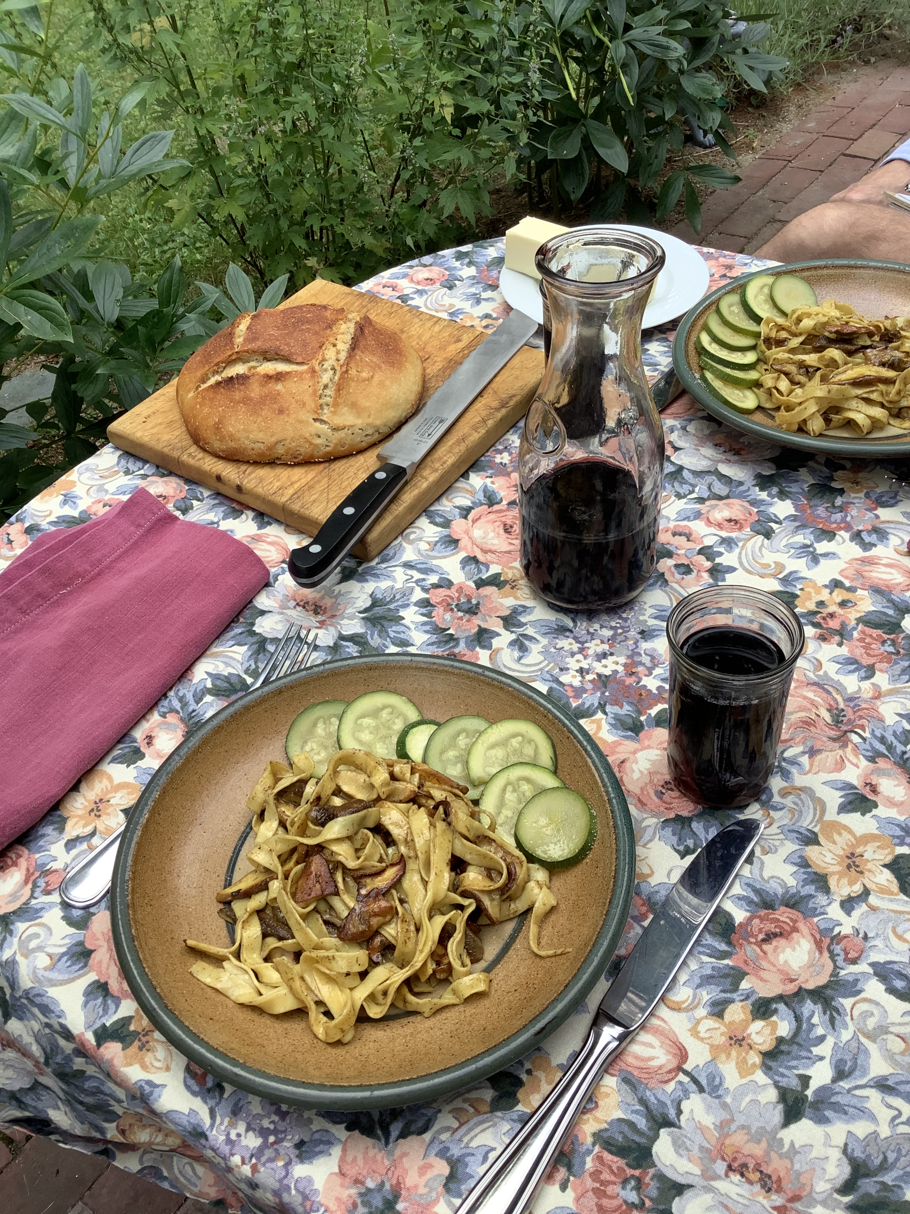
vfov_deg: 58.4
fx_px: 1087
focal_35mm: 31
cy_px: 607
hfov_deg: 45.4
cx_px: 455
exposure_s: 1/235
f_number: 2.4
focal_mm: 3.3
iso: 25
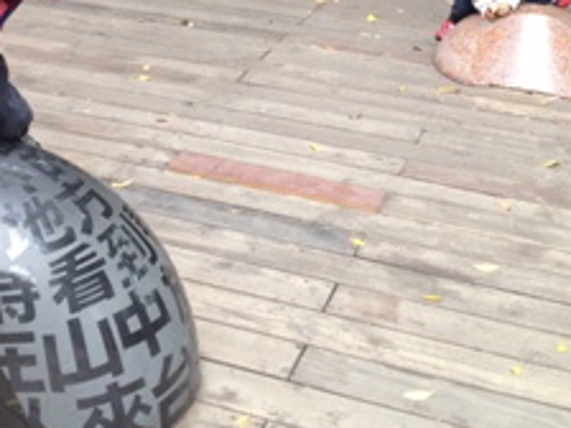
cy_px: 31
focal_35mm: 70
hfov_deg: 27.7
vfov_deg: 20.5
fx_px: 1155
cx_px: 204
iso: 64
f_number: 2.4
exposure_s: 1/126
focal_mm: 4.28
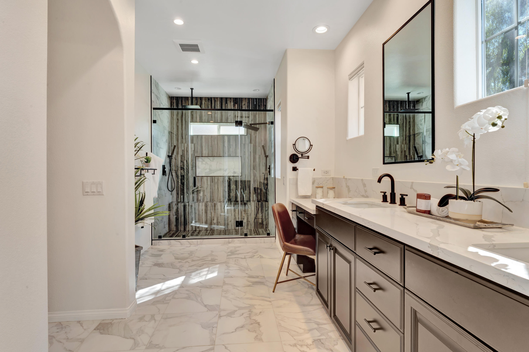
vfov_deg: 67.4
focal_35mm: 18
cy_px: 176
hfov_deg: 90.0
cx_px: 264
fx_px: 264
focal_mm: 18
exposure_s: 1/8
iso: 100
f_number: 11
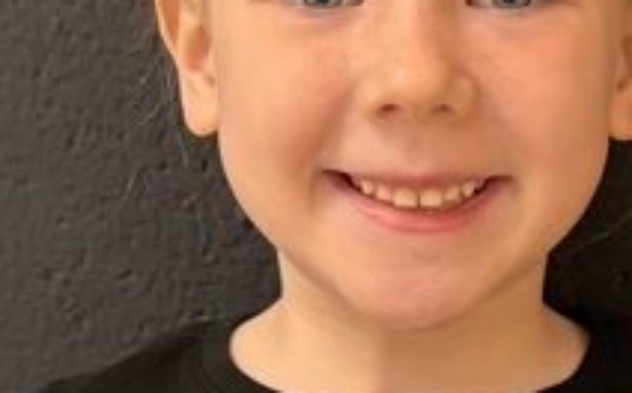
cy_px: 578
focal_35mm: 104
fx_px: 1789
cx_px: 382
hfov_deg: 20.0
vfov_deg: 12.0
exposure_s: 1/60
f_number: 1.6
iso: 160
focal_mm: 5.96
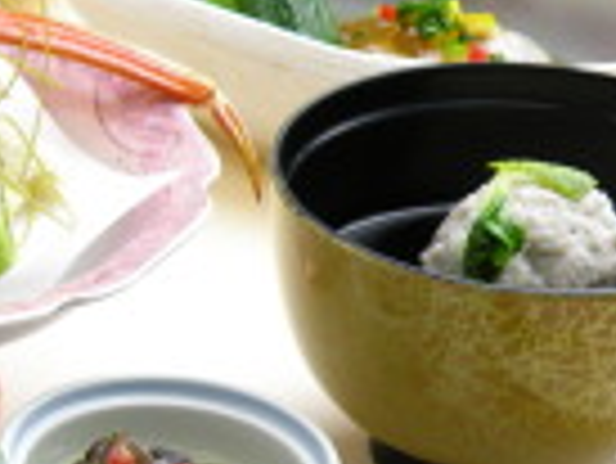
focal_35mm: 196
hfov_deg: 9.9
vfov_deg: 7.6
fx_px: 3491
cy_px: 311
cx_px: -189
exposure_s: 1/33.5
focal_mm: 11.9
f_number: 3.5
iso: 98
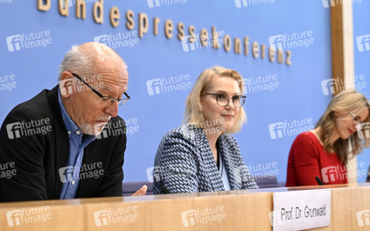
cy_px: 107
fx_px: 766
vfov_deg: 17.1
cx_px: 181
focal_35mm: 76
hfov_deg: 27.2
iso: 3200
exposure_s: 1/500
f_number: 5.6
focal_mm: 70
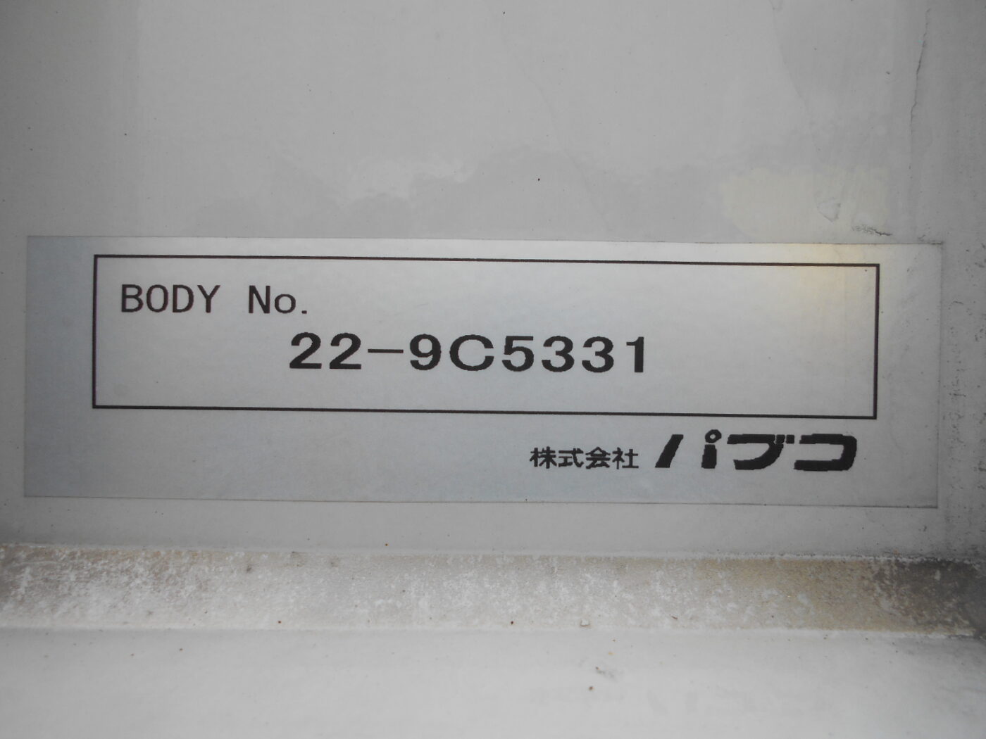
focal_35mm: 26
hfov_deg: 67.3
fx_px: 741
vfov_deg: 53.1
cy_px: 370
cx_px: 493
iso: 80
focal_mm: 4.6
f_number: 3.2
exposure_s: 1/320
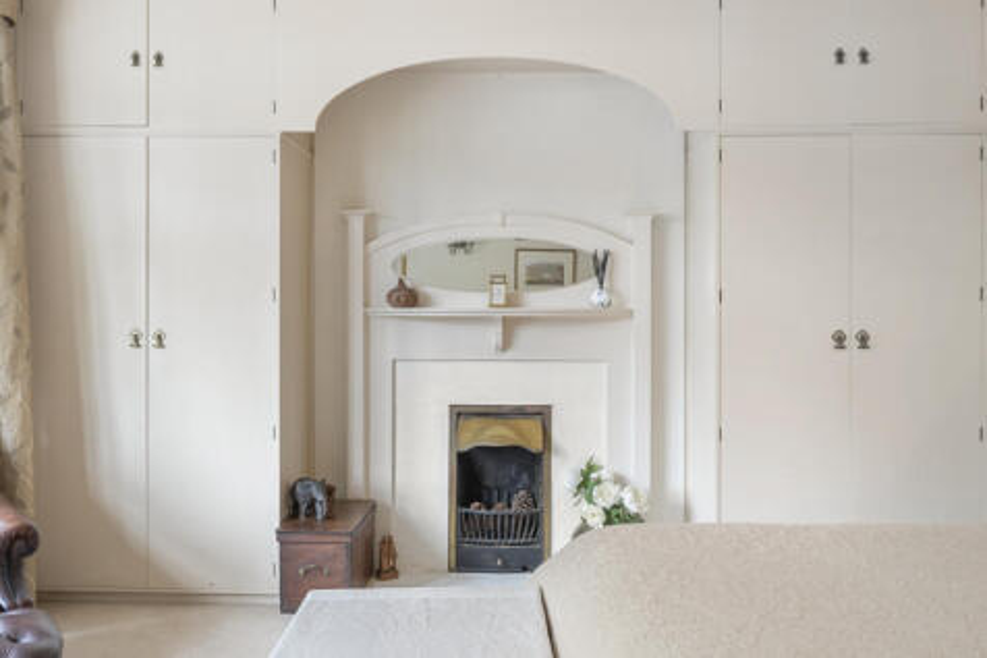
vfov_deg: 43.6
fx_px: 822
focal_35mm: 30
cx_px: 494
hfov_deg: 61.9
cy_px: 329
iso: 200
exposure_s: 2
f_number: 16
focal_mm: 30
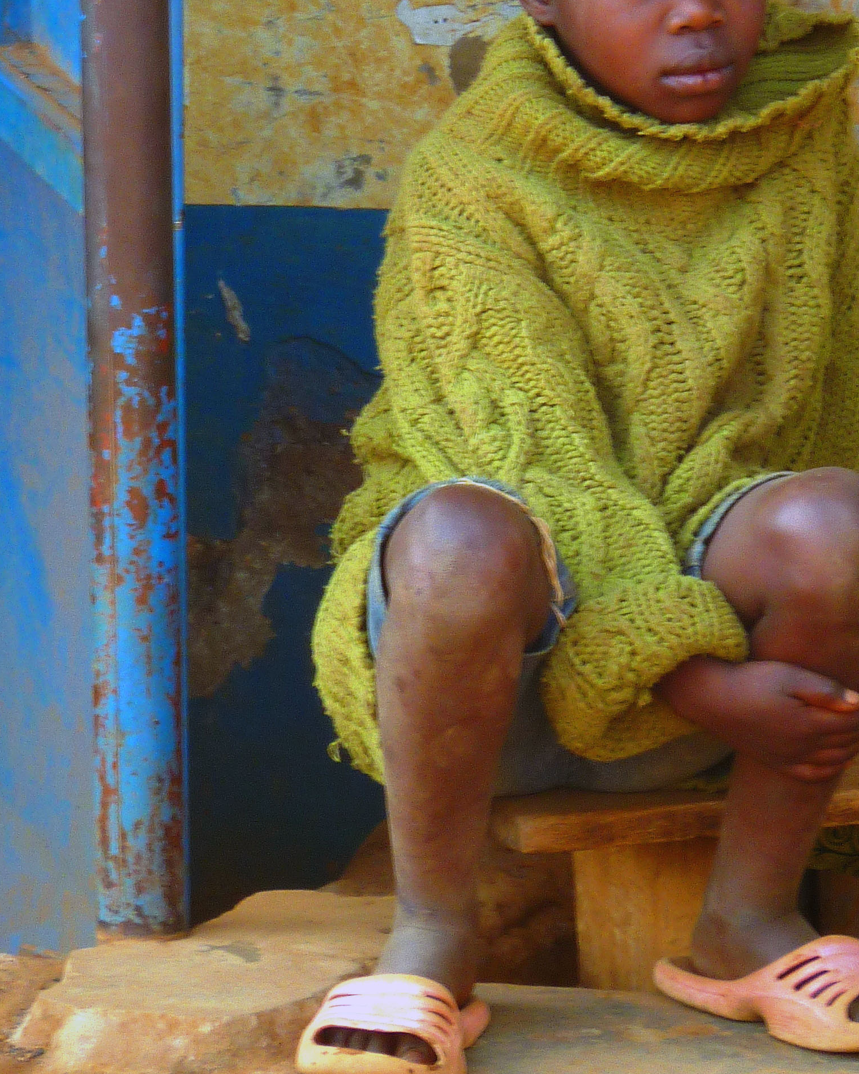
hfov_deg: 3.6
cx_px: 460
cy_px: 428
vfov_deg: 4.5
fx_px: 13599
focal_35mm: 428
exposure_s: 1/80
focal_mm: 37
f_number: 4.6
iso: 80
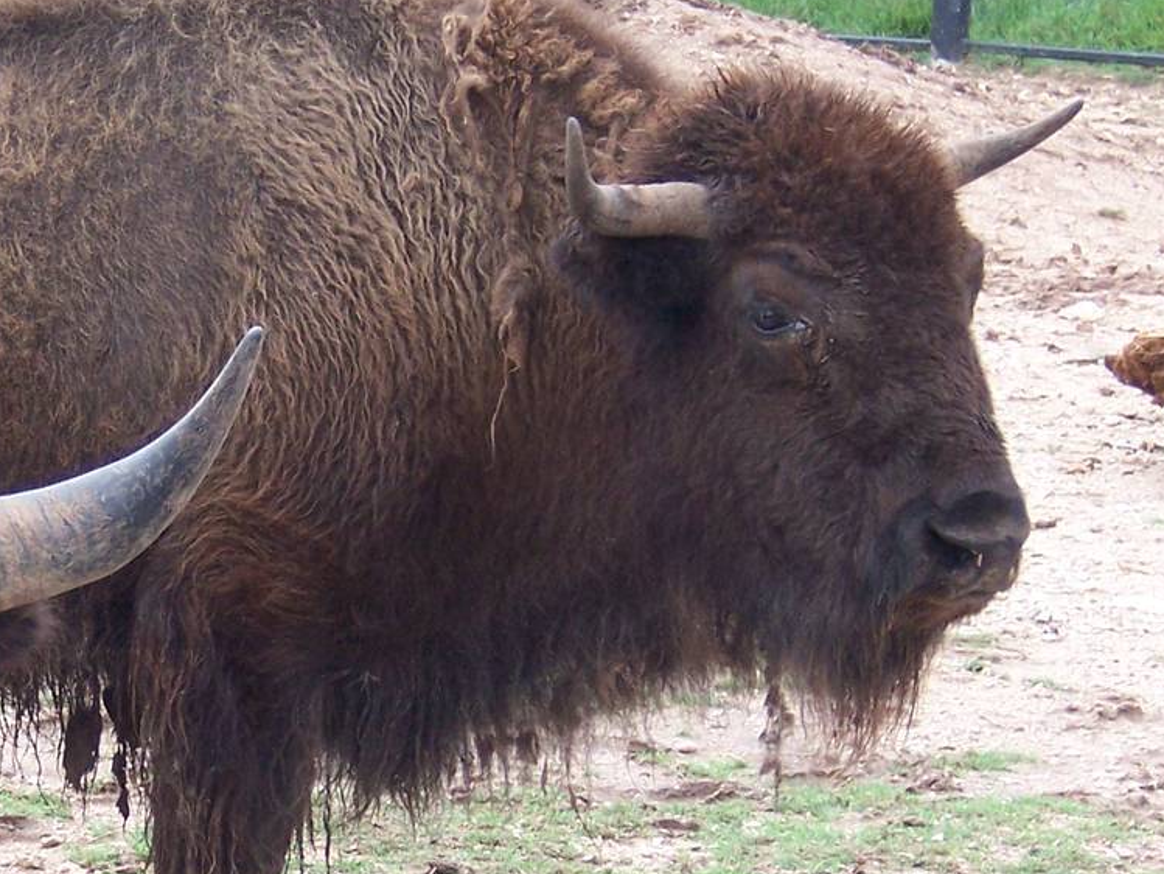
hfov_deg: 12.5
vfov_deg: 9.5
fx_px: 5247
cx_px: 85
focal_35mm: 156
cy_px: 675
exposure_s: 1/125
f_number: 4.3
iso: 140
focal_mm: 12.1
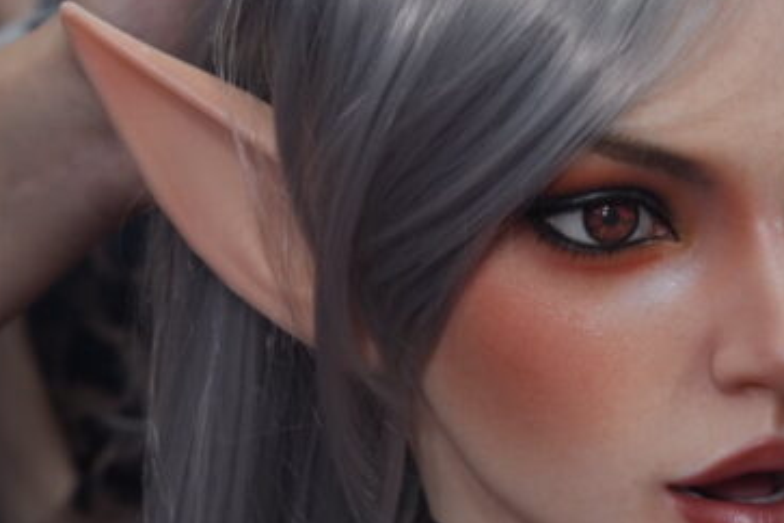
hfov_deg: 4.3
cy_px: 385
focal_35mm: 474
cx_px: 499
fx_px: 10322
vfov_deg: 2.9
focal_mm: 168
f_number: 5.6
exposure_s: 1/160
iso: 1000
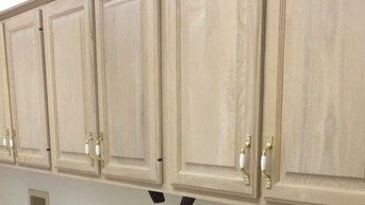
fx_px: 571
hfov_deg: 35.1
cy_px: 253
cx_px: 126
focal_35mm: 59
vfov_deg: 19.1
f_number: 2.2
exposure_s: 1/15
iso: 25
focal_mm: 4.15
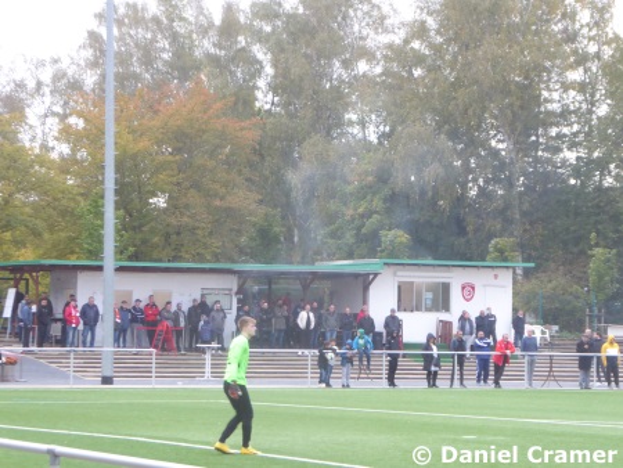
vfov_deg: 9.8
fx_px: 2719
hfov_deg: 13.1
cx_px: 312
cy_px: 234
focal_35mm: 151
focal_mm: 27.1
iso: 400
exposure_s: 1/25
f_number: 5.4
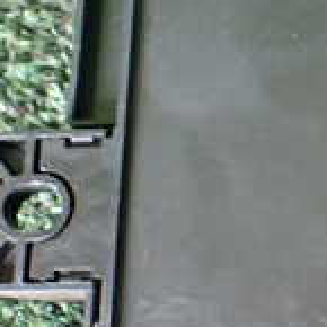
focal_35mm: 110
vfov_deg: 15.8
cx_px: 478
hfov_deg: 14.8
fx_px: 1176
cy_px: 180
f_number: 2.3
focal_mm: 5.4
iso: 800
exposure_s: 1/30
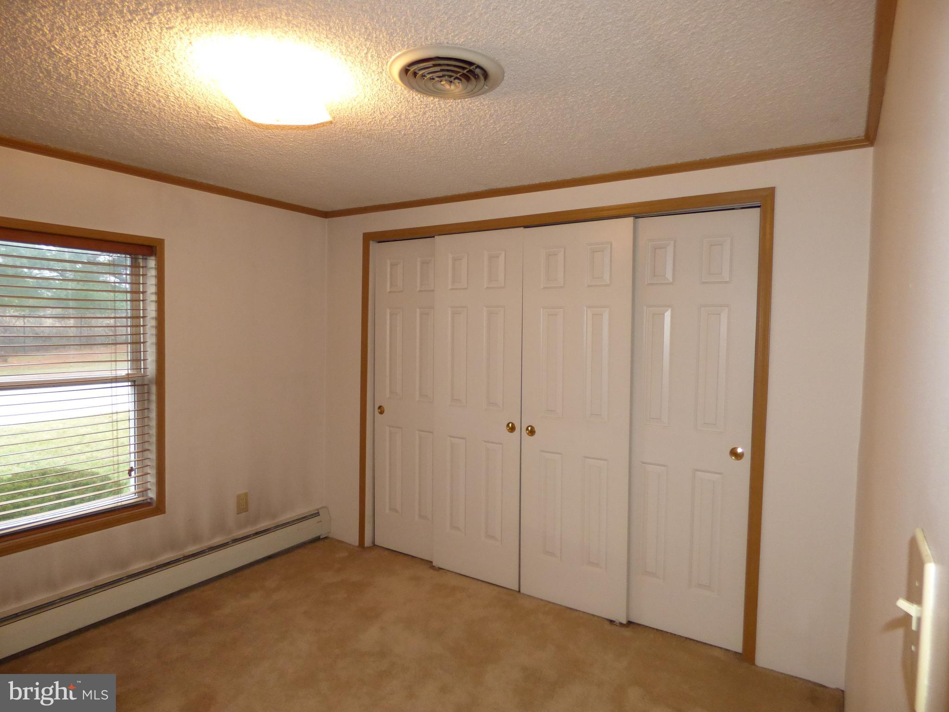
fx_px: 548
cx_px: 474
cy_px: 356
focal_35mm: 20
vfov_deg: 66.0
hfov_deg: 81.7
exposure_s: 1/60
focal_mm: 3.58
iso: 400
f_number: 2.8
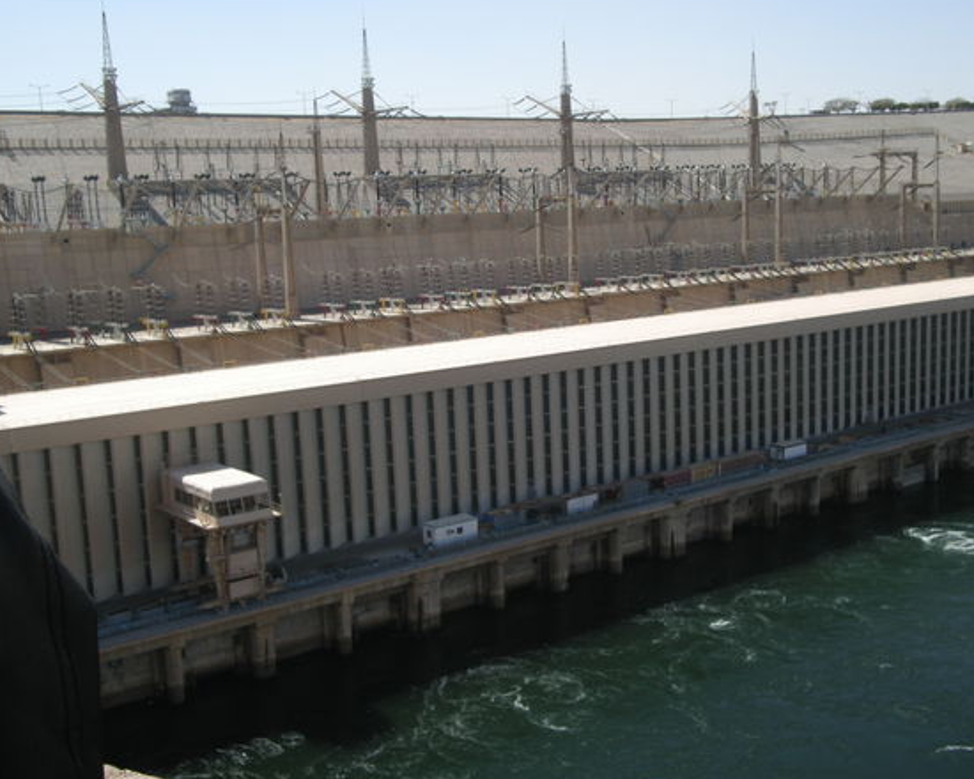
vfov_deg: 35.7
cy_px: 413
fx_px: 1211
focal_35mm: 42
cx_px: 522
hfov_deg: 43.8
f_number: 8
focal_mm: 7.9
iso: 64
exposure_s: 1/130
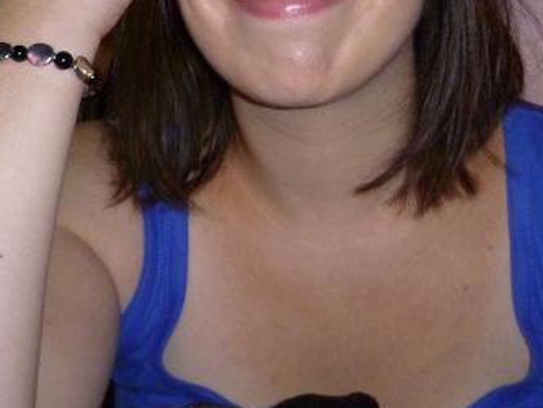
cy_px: -36
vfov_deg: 19.6
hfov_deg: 27.0
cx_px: 300
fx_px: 1130
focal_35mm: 72
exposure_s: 1/30
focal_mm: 5.4
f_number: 2.9
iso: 400
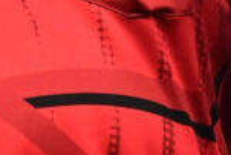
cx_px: -84
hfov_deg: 3.7
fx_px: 3565
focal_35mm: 555
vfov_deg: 2.5
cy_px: -221
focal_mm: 70
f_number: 5.6
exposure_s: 1/640
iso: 2000
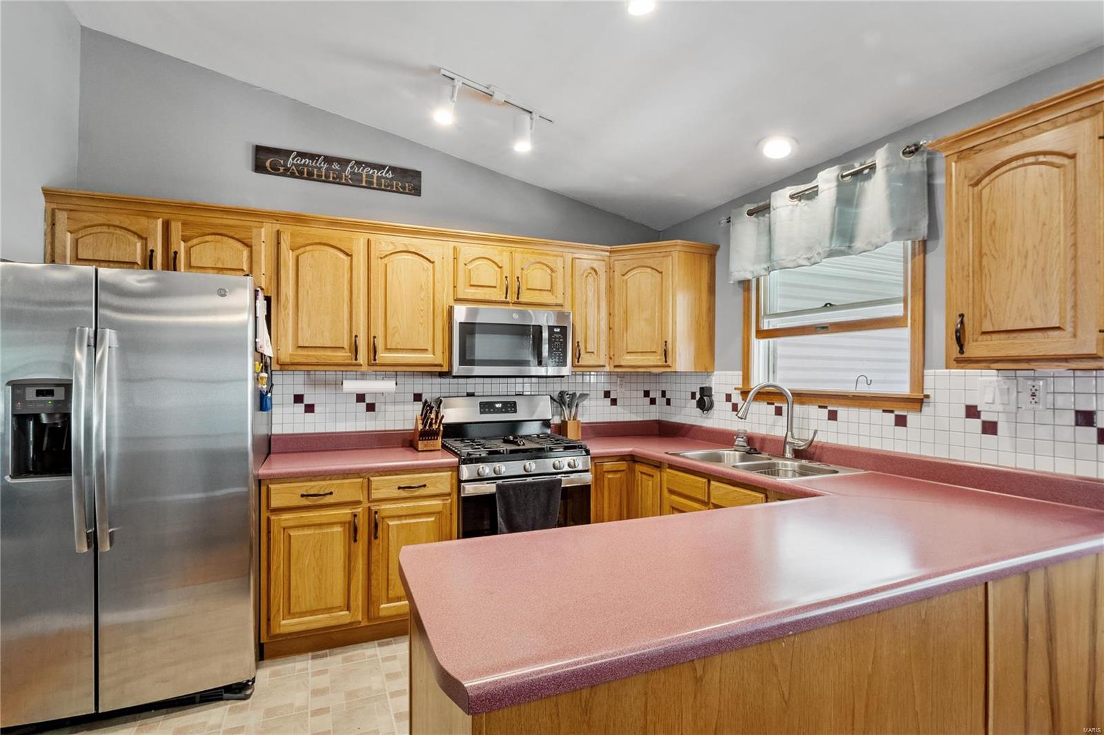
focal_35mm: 16
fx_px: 491
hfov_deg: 96.7
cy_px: 368
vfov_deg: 73.7
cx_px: 552
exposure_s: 1/5
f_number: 8
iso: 400
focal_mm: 8
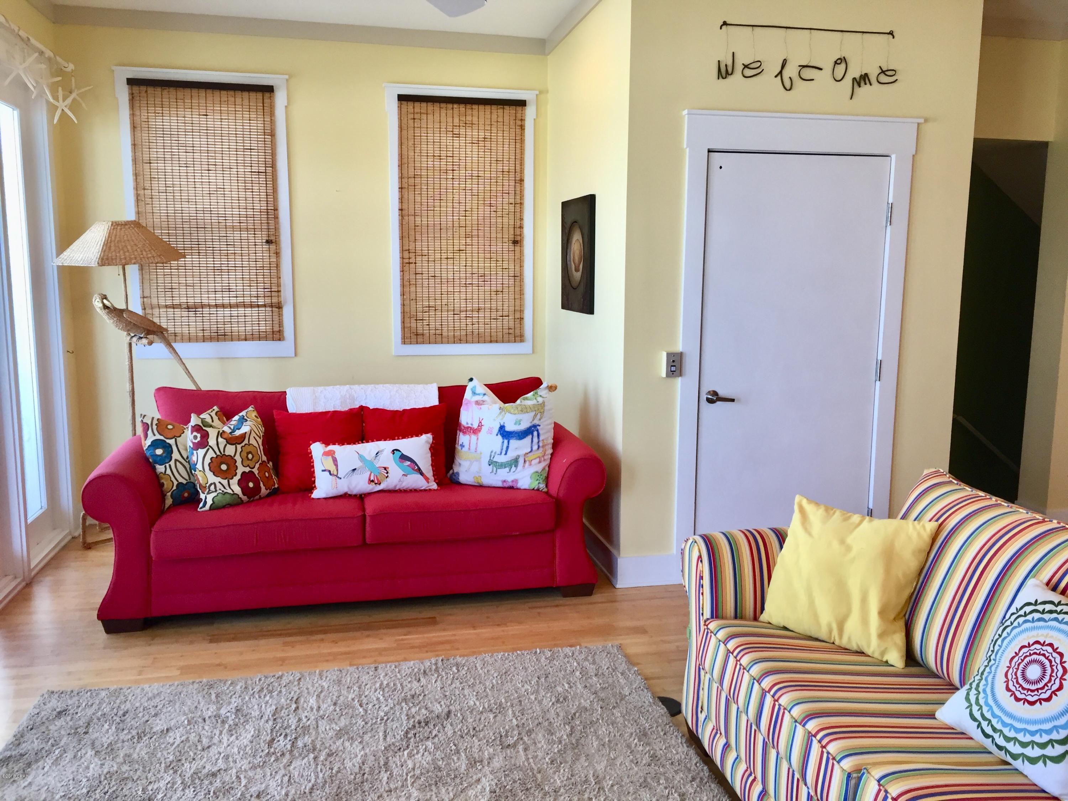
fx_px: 895
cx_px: 534
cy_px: 400
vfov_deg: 48.2
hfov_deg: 61.7
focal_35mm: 29
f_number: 2.2
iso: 32
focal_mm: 4.15
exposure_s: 1/30
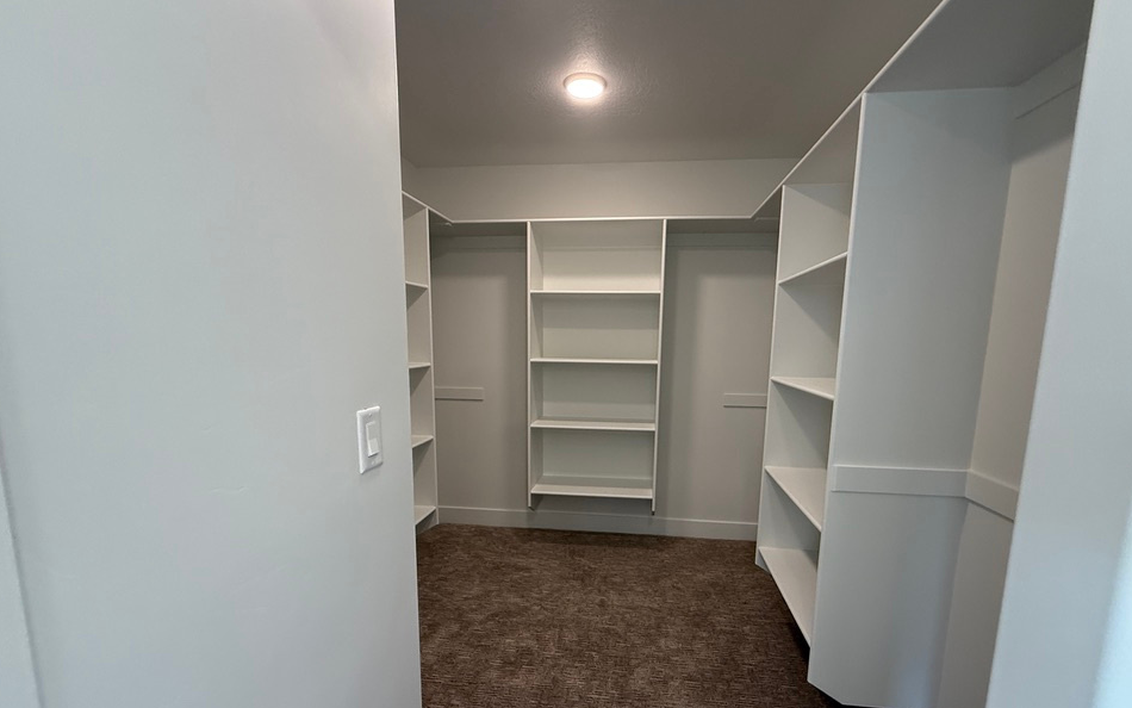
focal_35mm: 16
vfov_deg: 70.8
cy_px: 410
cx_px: 592
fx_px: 494
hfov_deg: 97.7
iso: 160
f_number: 2.2
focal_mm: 2.22
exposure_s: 1/120
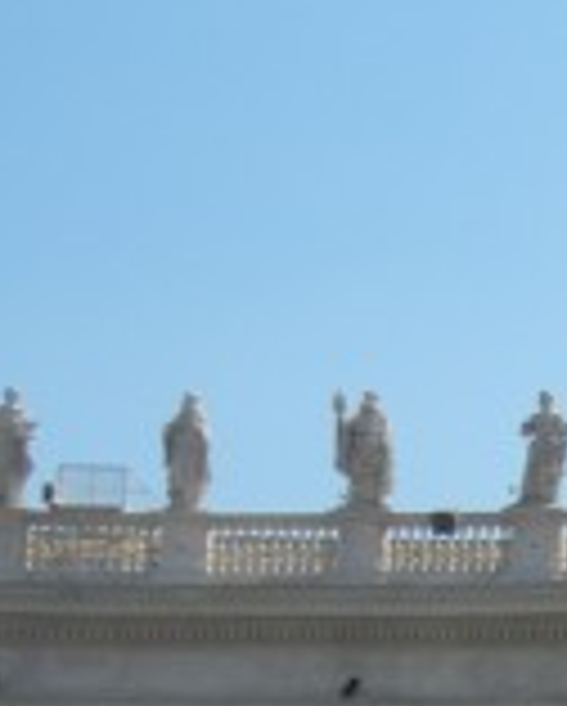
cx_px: 1107
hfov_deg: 10.1
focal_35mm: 143
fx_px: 2994
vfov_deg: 12.7
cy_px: 1070
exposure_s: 1/432
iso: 160
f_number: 7
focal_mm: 5.4
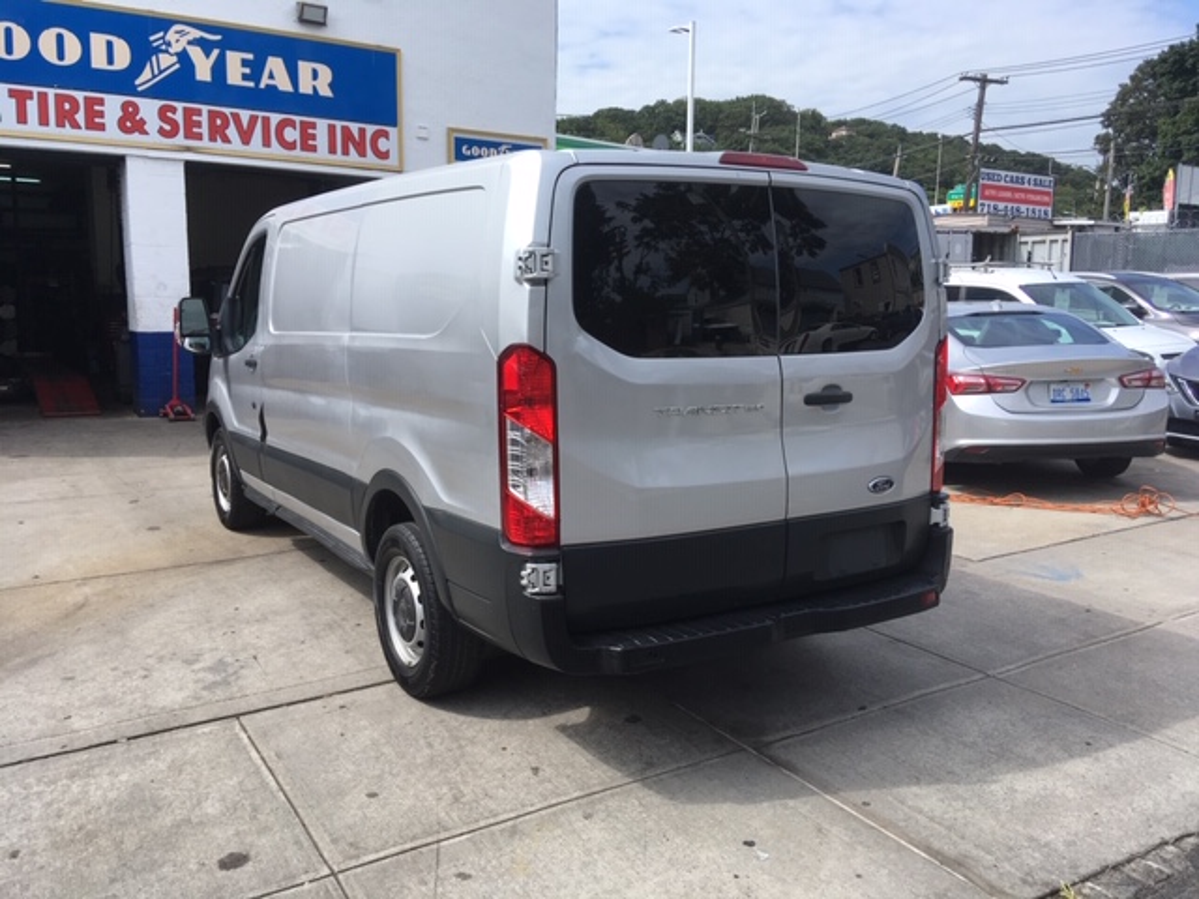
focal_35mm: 29
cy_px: 450
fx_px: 1004
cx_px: 600
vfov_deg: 48.2
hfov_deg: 61.7
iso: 25
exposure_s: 1/1326
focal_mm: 4.15
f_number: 2.2
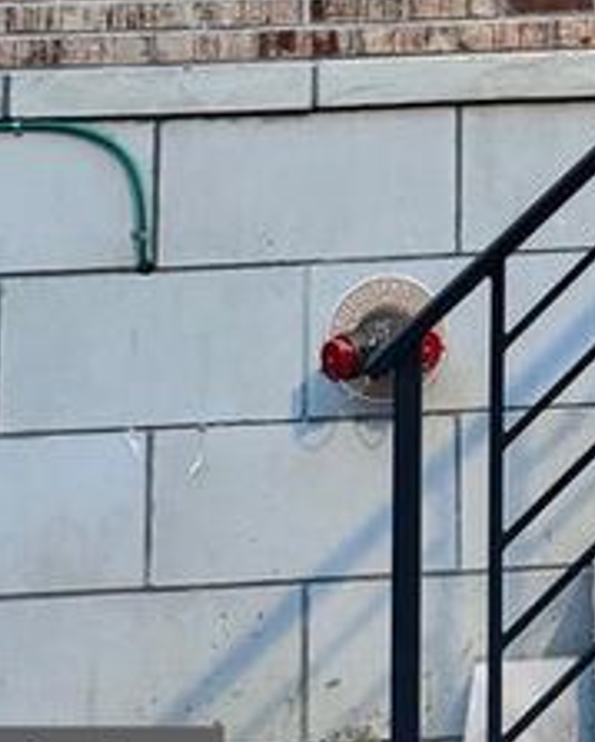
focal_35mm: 70
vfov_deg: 23.4
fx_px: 1538
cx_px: 695
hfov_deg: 20.6
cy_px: -265
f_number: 1.78
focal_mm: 6.76
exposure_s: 1/30
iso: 800
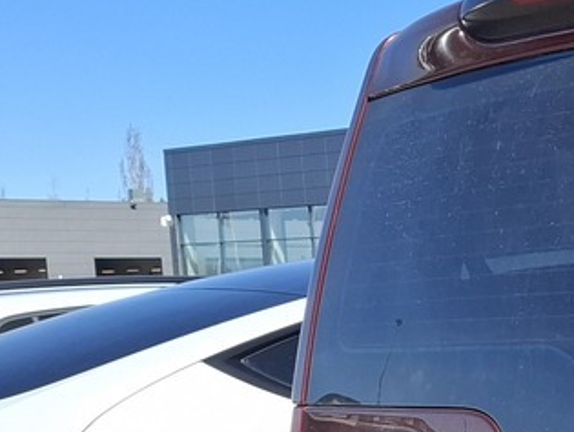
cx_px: 1132
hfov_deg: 15.3
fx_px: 1743
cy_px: 507
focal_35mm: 105
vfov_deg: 13.8
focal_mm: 5.54
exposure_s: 1/2016
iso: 50
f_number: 1.8
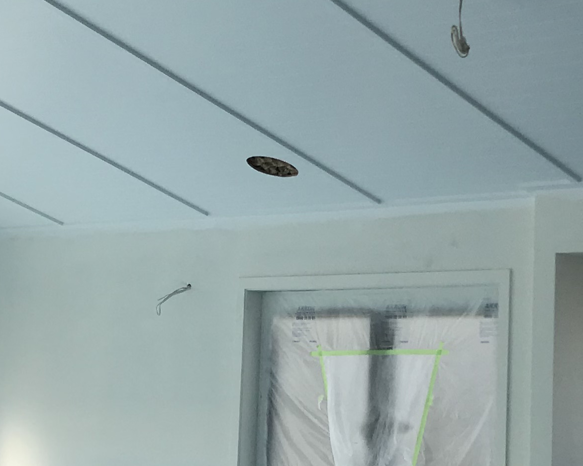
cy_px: 277
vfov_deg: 16.4
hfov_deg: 20.2
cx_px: 426
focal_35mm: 94
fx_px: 1622
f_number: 1.8
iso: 20
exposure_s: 1/520
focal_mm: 3.99
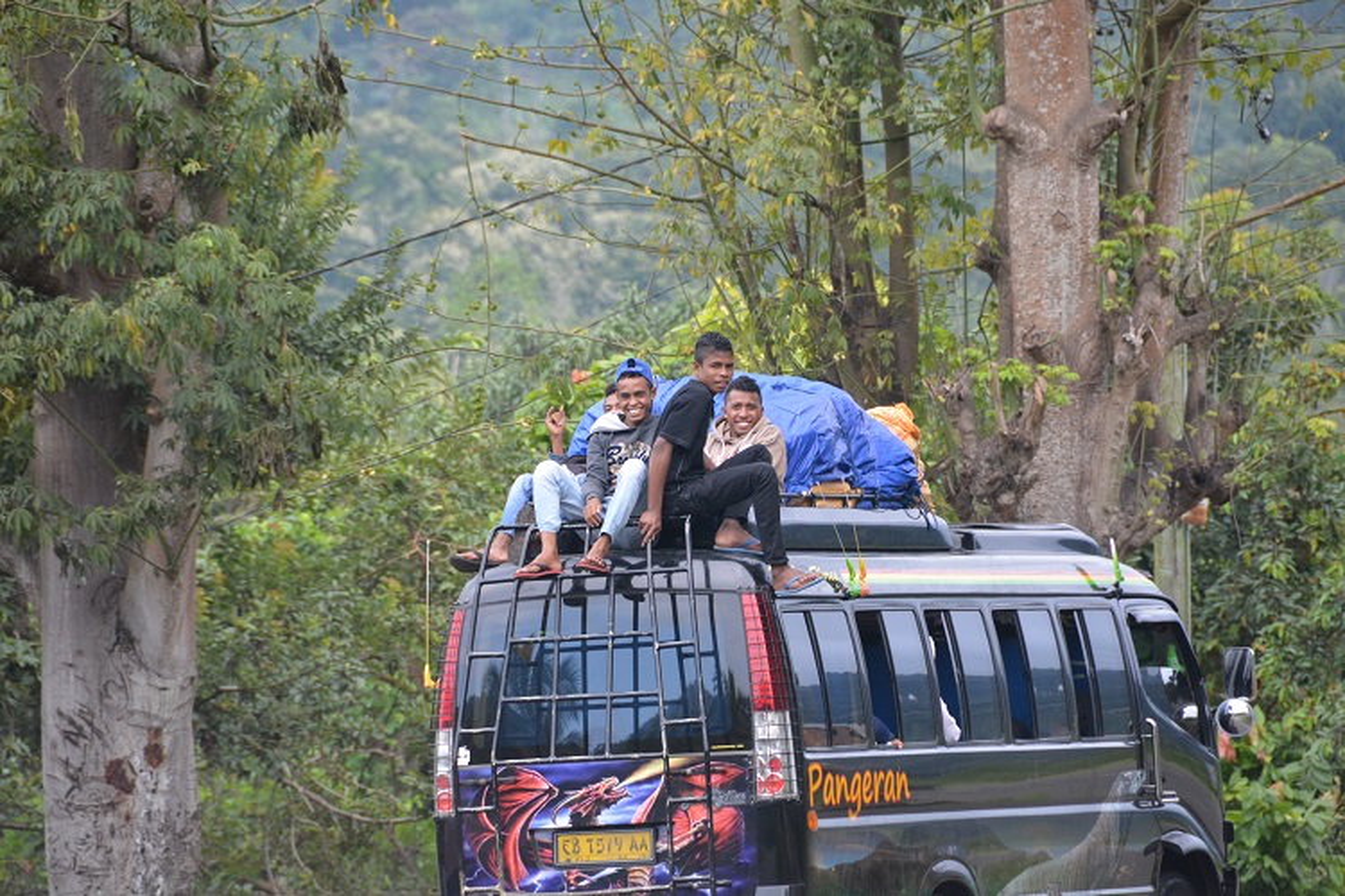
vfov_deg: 4.6
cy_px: 448
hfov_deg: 6.9
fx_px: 11207
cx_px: 672
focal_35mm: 300
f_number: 5.6
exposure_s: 1/500
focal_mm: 200
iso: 1600
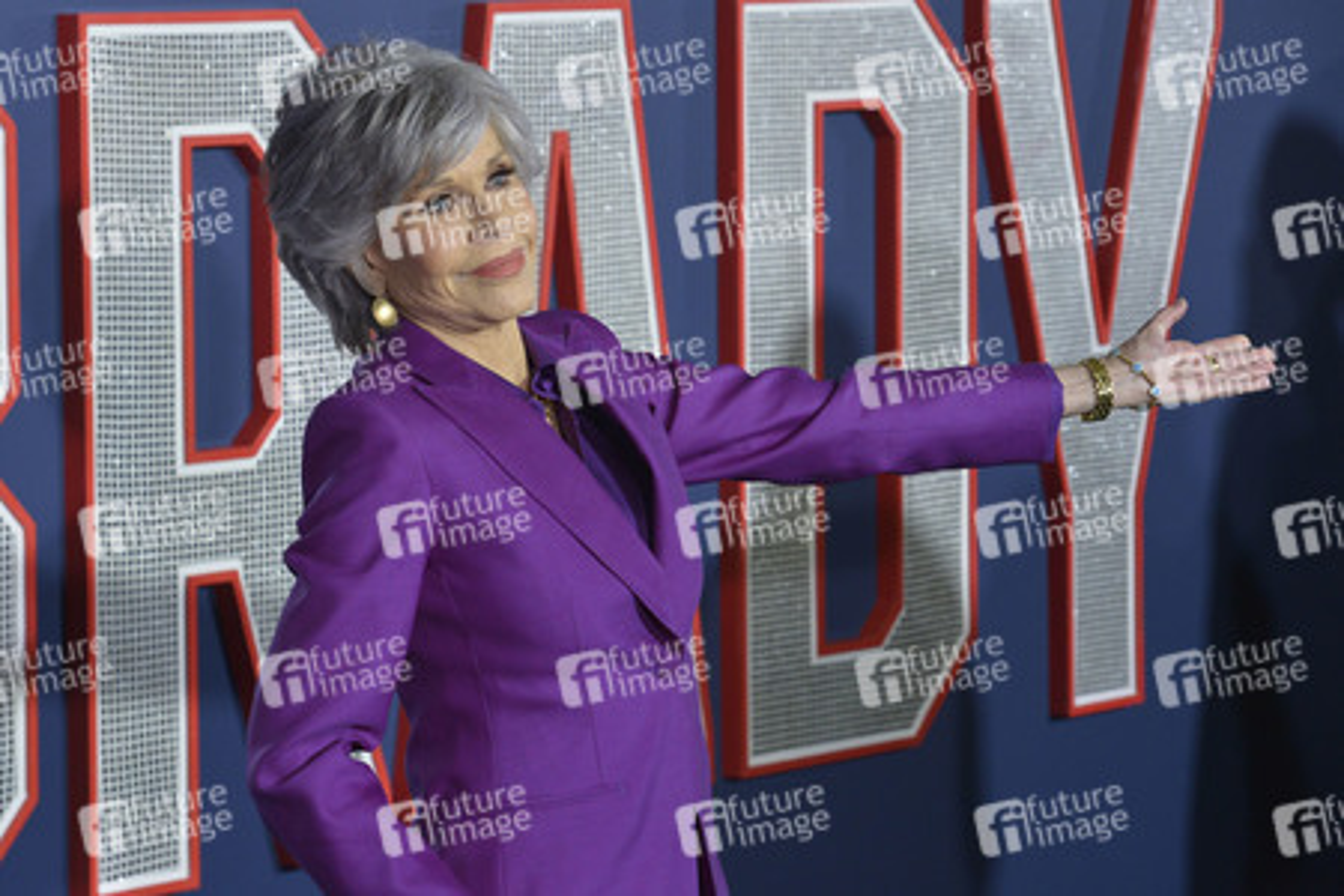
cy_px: 448
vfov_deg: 10.5
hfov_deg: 15.8
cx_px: 672
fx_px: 4853
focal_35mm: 130
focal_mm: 130
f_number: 6.3
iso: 2000
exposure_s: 1/320
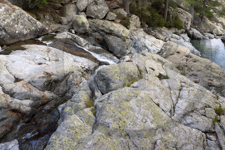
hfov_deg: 50.5
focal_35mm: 38
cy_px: 60
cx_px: 133
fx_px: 237
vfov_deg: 34.9
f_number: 8
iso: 400
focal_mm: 28
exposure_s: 1/160
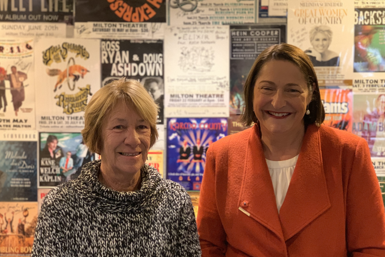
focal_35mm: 55
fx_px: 588
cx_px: 193
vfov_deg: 24.6
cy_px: 136
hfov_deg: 36.2
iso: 640
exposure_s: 1/25
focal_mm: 6
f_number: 2.4
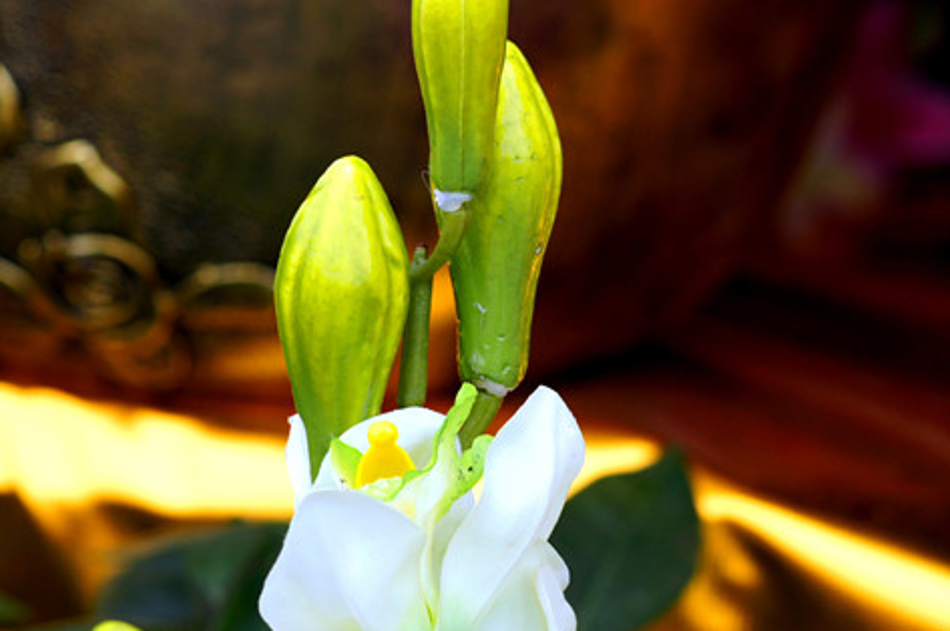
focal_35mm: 216
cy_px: 403
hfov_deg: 9.5
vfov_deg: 6.3
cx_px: 526
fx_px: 5688
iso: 100
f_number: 8
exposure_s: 1/30
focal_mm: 85
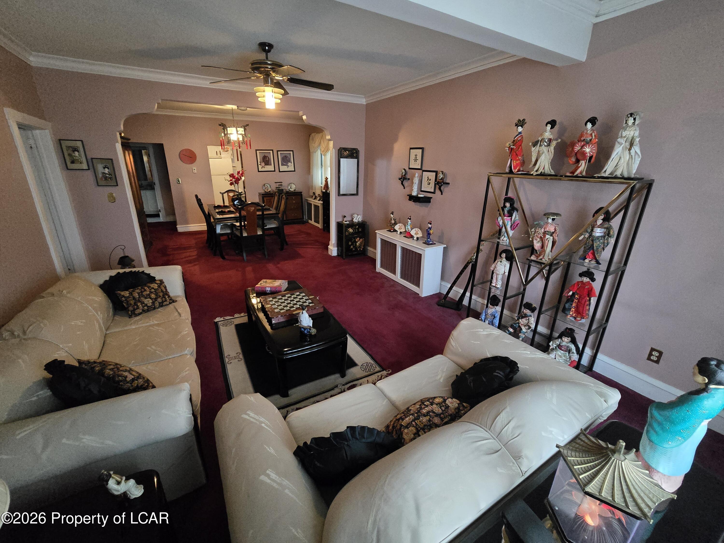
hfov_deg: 106.2
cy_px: 272
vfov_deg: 89.9
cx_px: 362
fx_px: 272
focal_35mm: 13
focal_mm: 2.2
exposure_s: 1/60
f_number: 2.2
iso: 1600
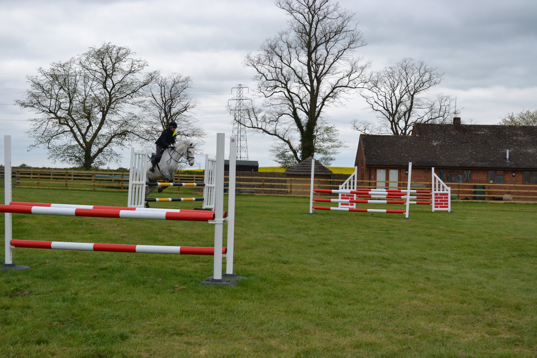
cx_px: 268
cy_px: 179
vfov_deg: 23.8
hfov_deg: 35.1
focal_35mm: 57
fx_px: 850
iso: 100
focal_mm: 38
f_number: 6.3
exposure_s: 1/160
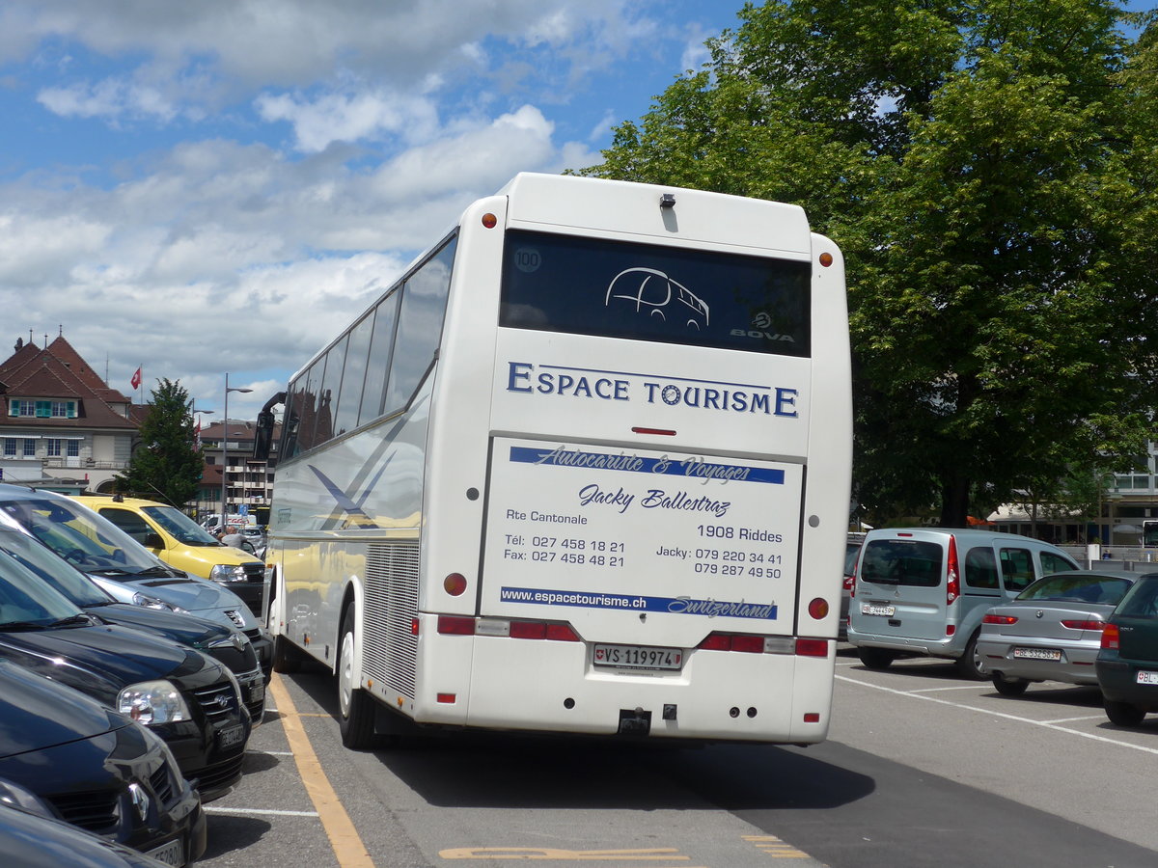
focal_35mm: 55
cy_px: 434
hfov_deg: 34.9
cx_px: 579
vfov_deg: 26.6
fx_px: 1840
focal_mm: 11.3
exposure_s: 1/1600
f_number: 3.4
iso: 80
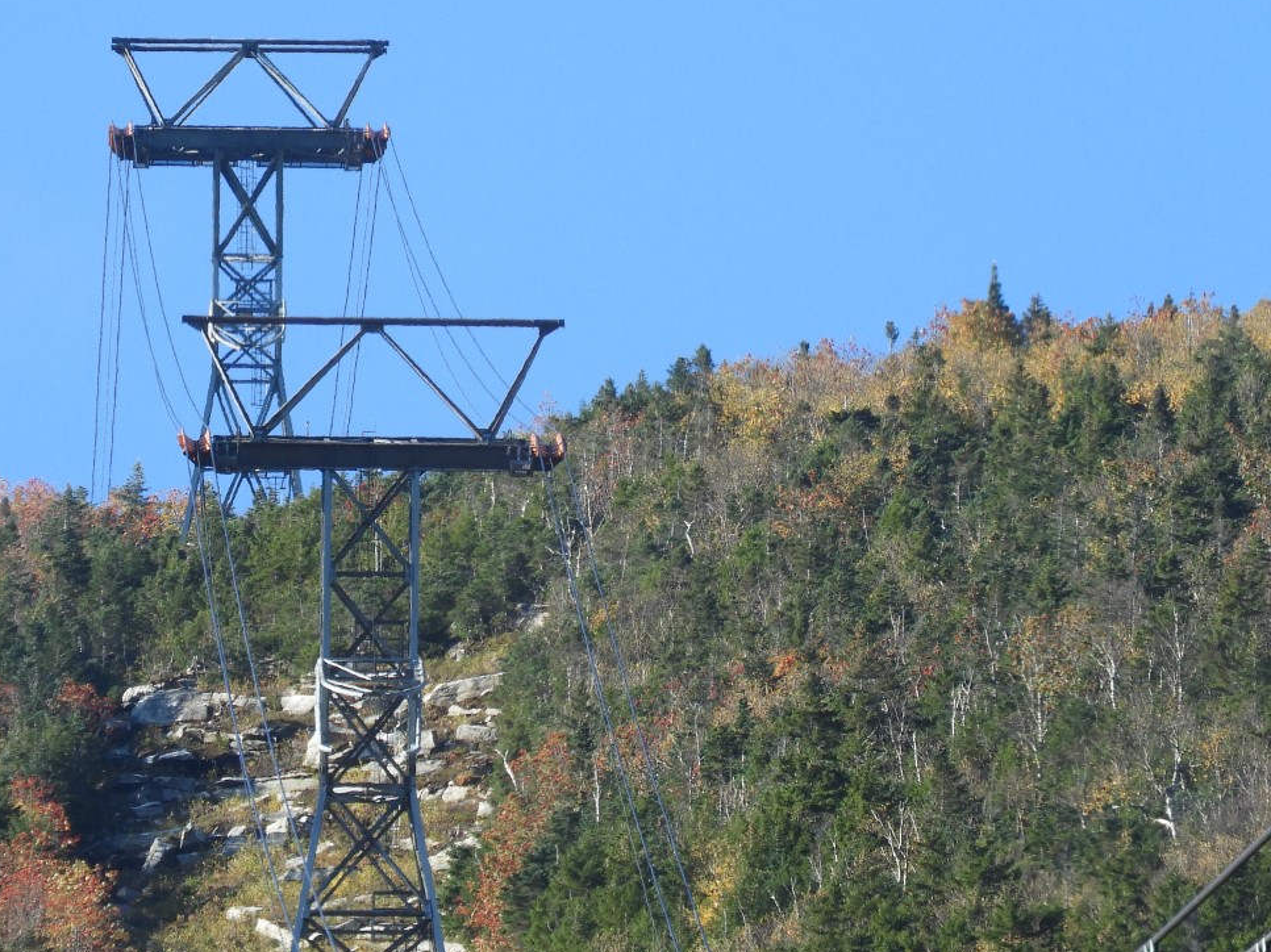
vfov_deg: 1.8
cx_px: 576
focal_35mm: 820
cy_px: 249
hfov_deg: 2.4
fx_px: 30101
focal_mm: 98.5
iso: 140
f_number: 5.6
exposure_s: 1/250
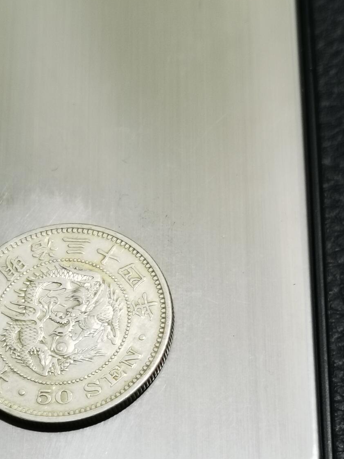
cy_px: 364
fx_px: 1299
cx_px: 86
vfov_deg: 19.8
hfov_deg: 15.0
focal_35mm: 98
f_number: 1.9
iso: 125
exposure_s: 1/120
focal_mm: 6.67
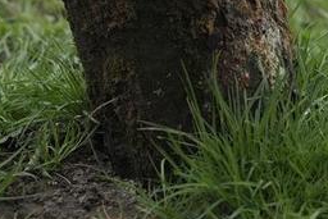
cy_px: -364
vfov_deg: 4.3
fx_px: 2844
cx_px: 372
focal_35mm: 312
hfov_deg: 6.6
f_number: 1.4
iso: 100
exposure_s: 1/1000
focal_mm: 50
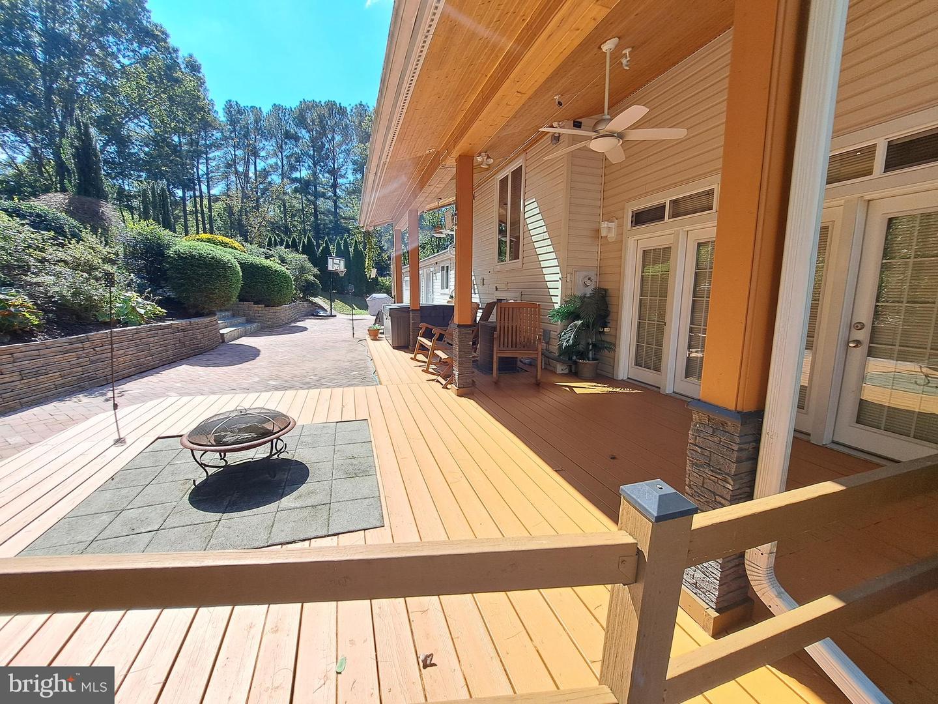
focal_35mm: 13
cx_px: 469
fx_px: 352
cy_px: 352
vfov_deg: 89.9
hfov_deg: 106.2
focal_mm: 1.74
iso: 50
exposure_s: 1/516
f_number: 2.2
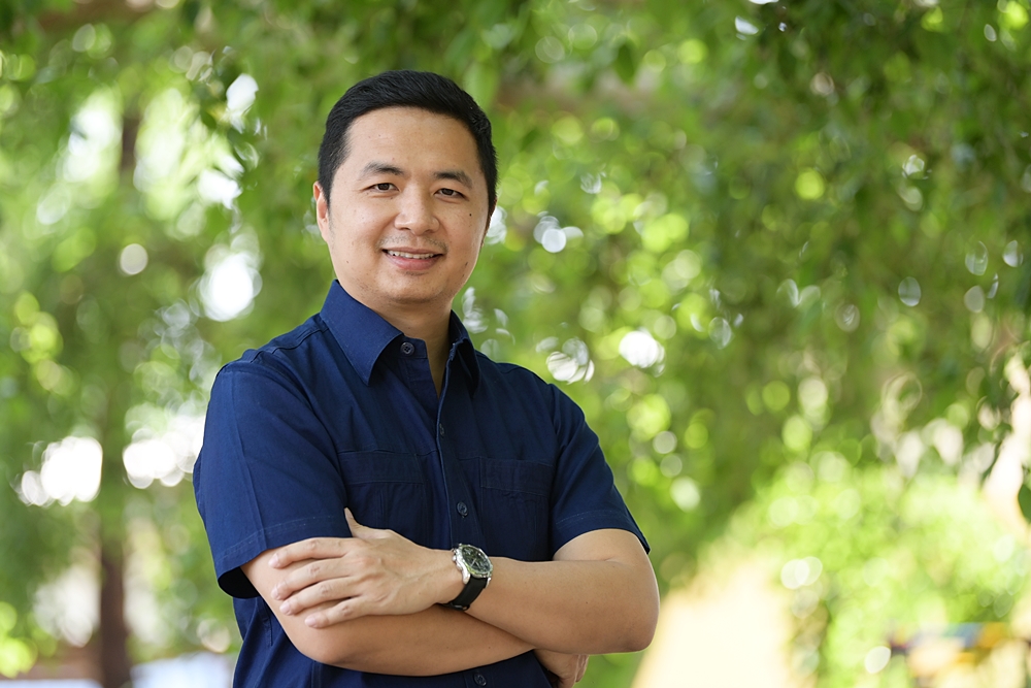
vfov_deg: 9.8
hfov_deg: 14.7
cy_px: 344
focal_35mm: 140
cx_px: 516
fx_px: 4010
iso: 250
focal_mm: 140
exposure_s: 1/125
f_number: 2.8
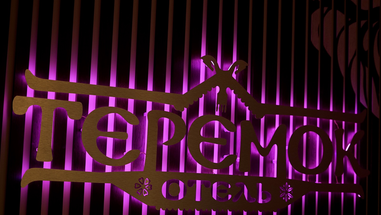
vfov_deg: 22.6
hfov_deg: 39.2
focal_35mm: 53
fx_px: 535
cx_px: 189
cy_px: 124
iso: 200
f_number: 2.2
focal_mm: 50
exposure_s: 1/100
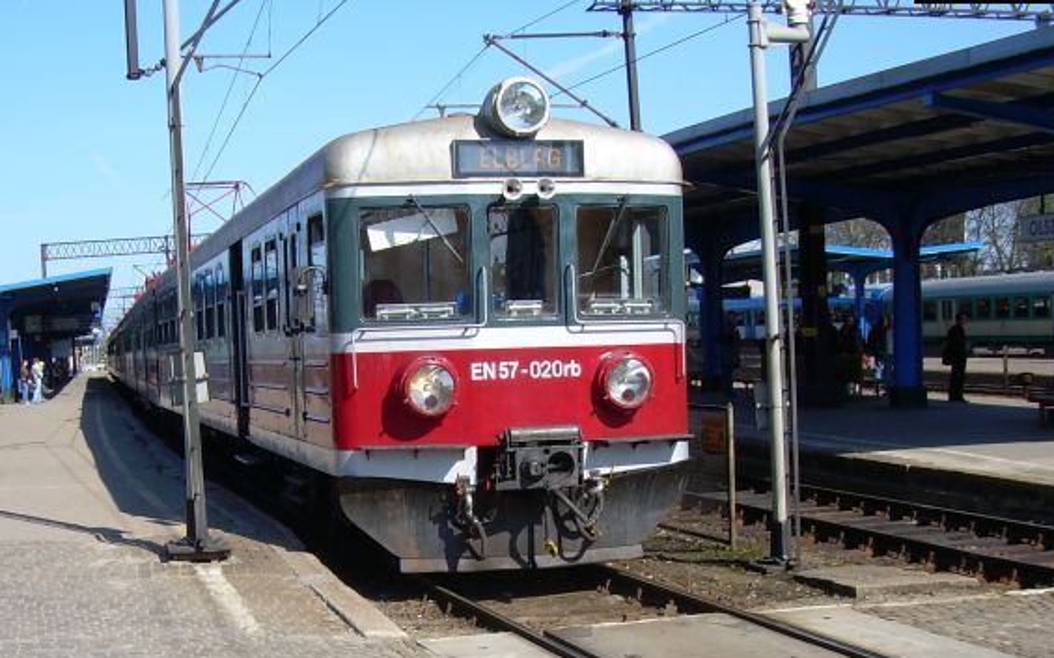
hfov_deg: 35.6
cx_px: 418
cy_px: 513
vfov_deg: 22.5
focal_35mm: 57
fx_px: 1637
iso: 50
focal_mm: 6.3
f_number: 4.6
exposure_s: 1/354
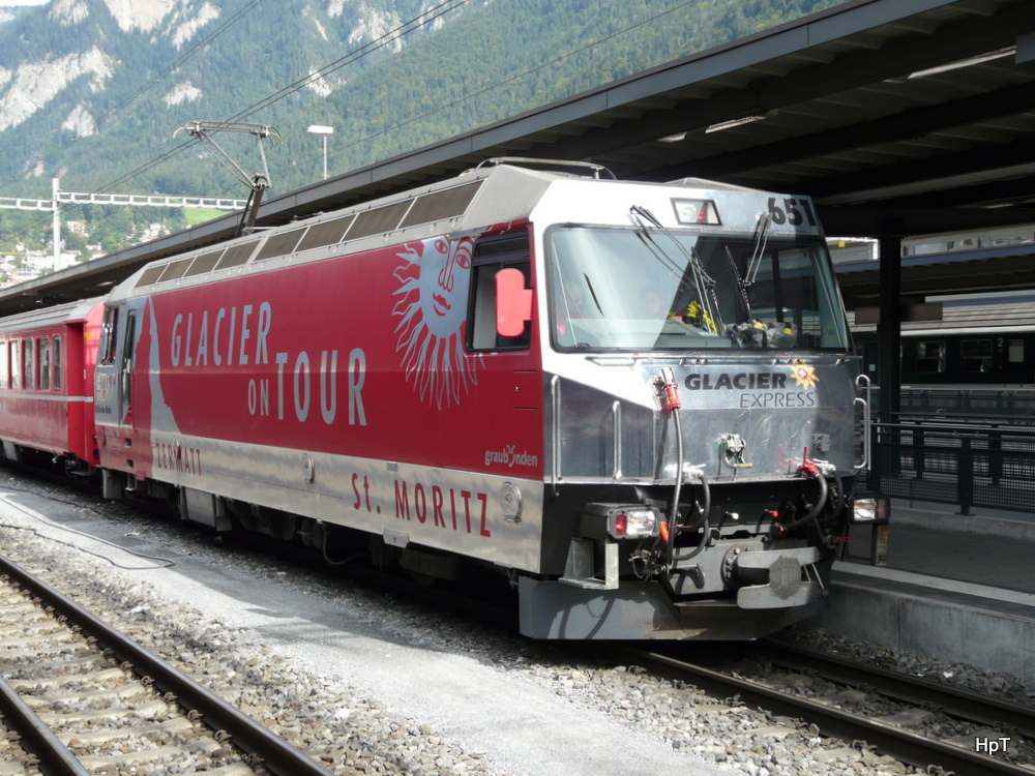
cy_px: 388
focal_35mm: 48
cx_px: 518
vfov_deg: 30.3
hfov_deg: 39.7
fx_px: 1435
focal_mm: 7.9
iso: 100
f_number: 4
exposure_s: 1/250
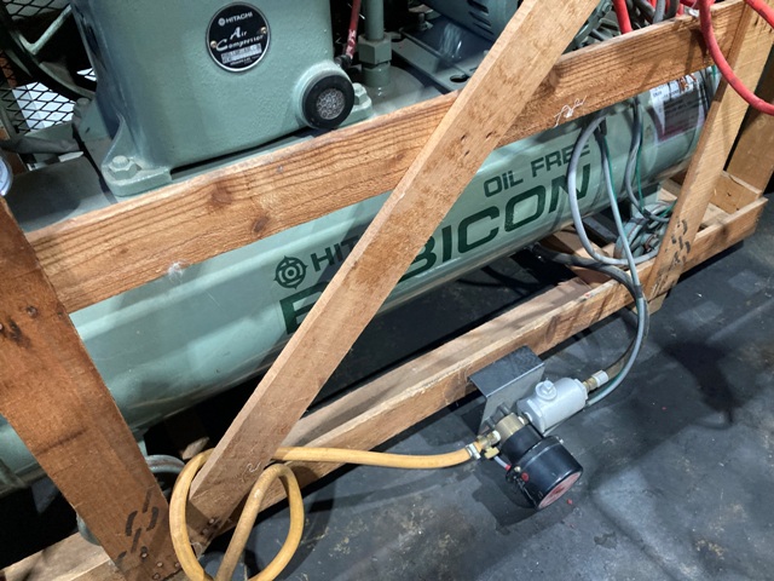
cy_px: 290
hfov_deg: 63.4
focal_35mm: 28
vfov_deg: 49.7
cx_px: 387
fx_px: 626
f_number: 1.8
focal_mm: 3.99
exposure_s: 1/40
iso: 400
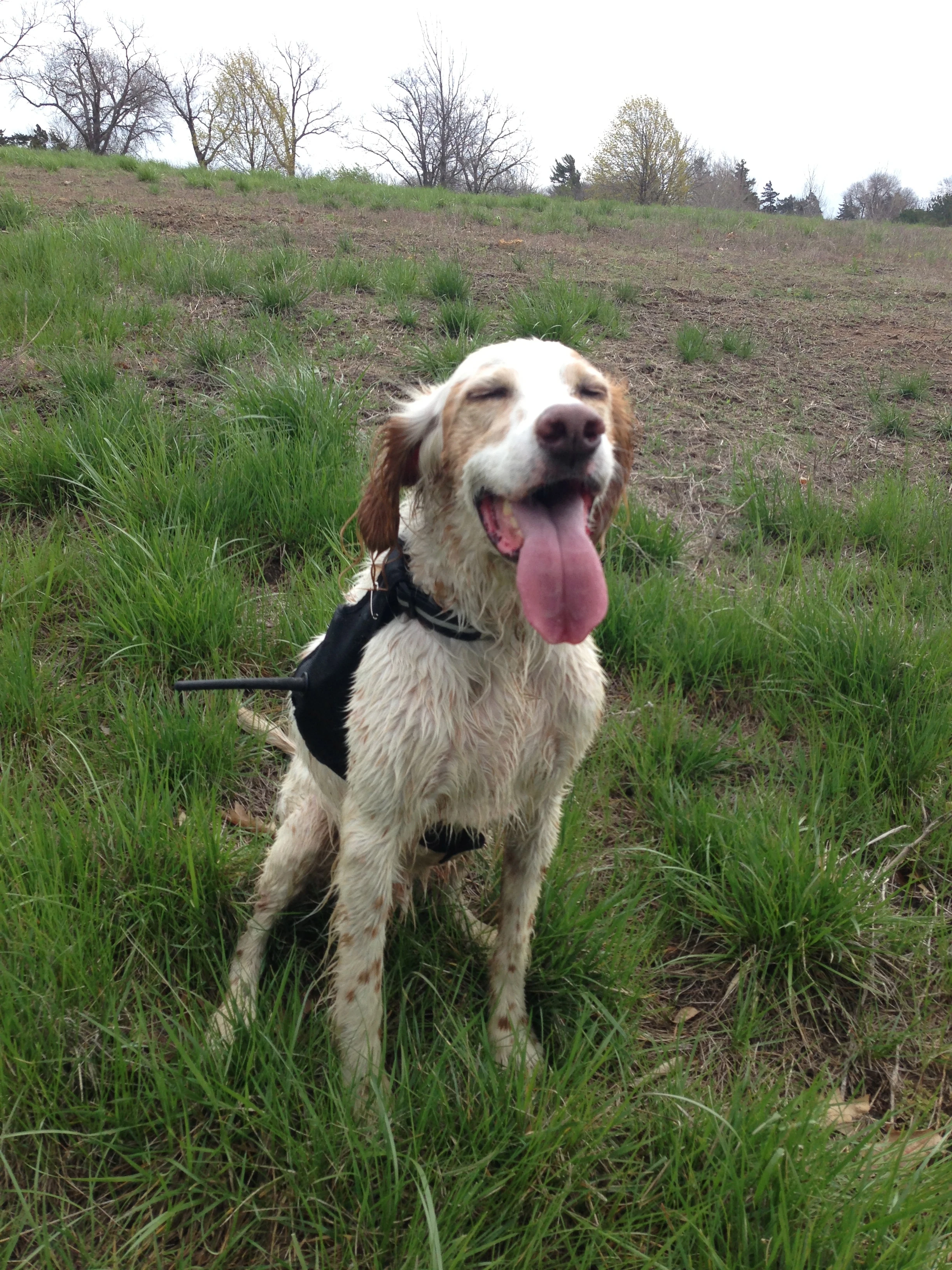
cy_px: 635
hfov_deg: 42.9
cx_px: 476
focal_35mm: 33
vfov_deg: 55.4
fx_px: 1210
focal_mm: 4.13
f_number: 2.4
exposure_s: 1/809
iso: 50
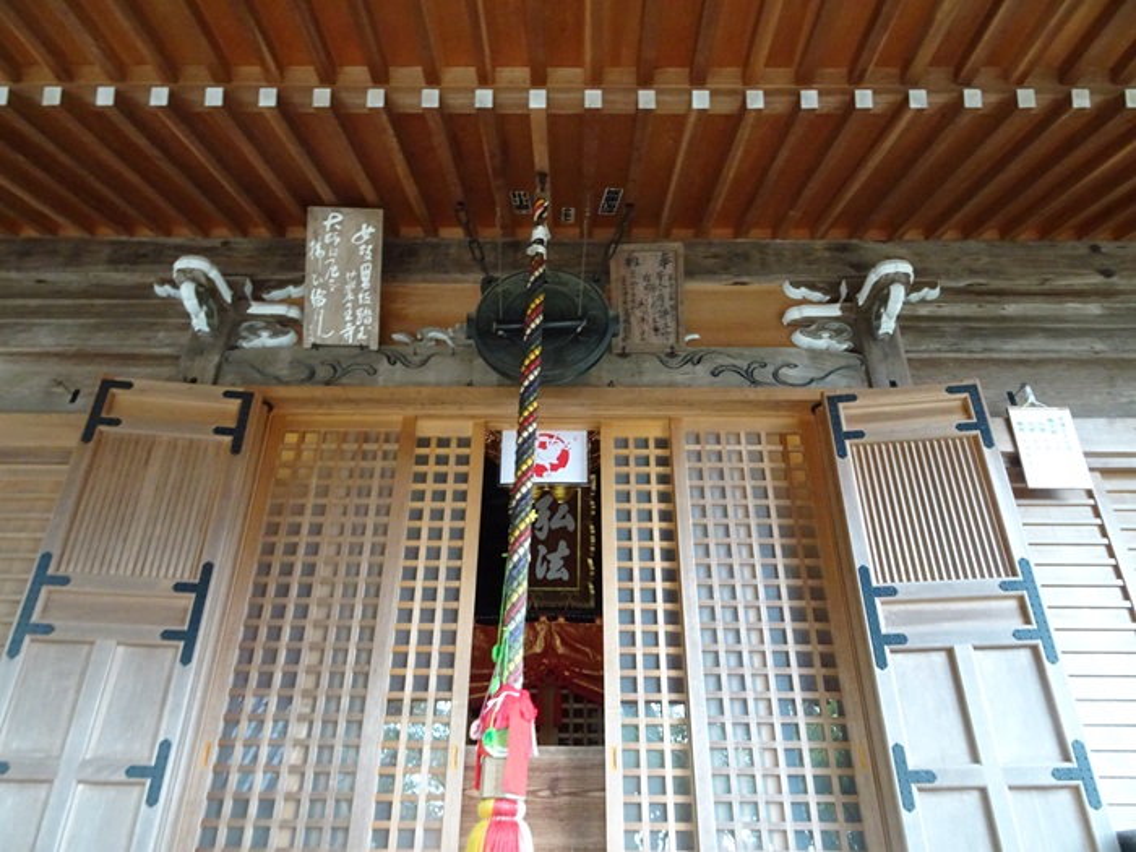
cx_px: 568
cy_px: 426
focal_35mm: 25
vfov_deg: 54.9
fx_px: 820
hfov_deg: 69.4
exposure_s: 1/25
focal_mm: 4.2
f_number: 3.5
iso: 800
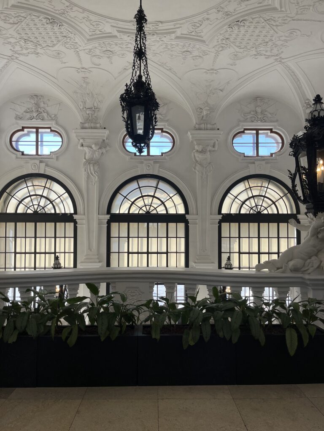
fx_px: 324
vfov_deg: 67.3
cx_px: 162
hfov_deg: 53.1
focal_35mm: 26
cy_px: 216
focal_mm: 5.1
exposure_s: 1/412
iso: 50
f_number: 1.6
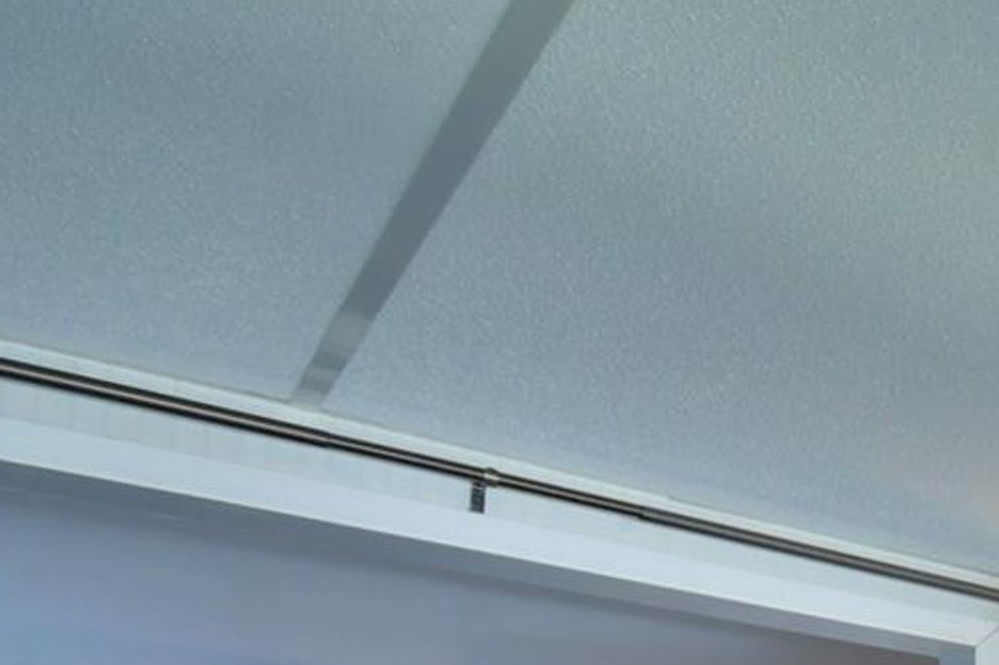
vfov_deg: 23.8
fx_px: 1331
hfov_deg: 30.6
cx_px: 1353
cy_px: 925
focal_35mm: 48
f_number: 4.5
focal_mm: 10
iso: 400
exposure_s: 1/100
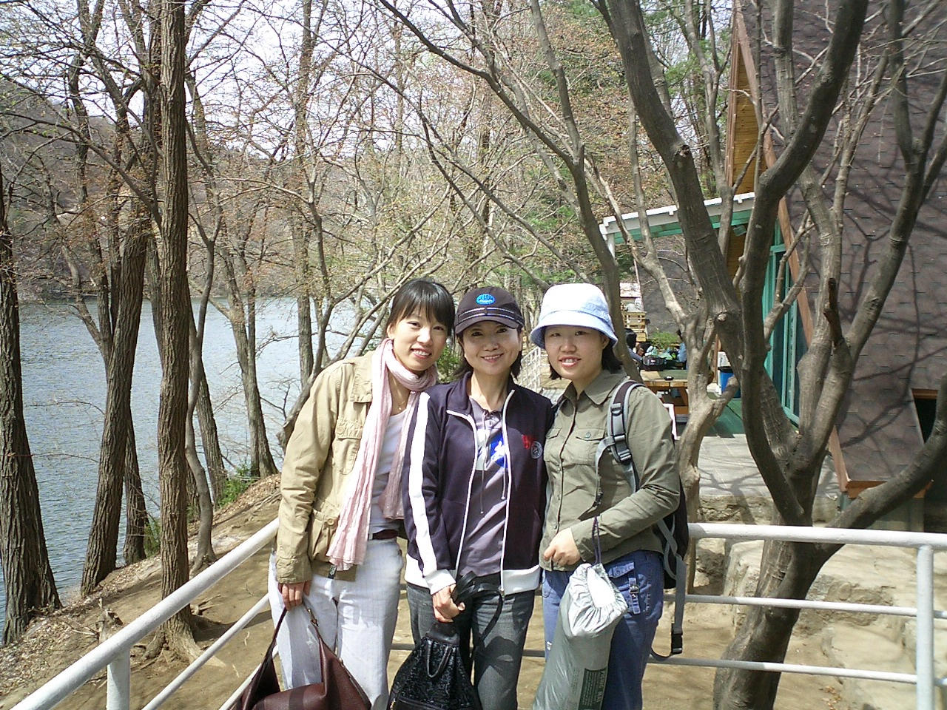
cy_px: 355
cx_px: 474
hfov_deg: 50.1
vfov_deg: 38.7
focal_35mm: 37
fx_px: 1012
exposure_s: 1/320
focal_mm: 5.6
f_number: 3.5
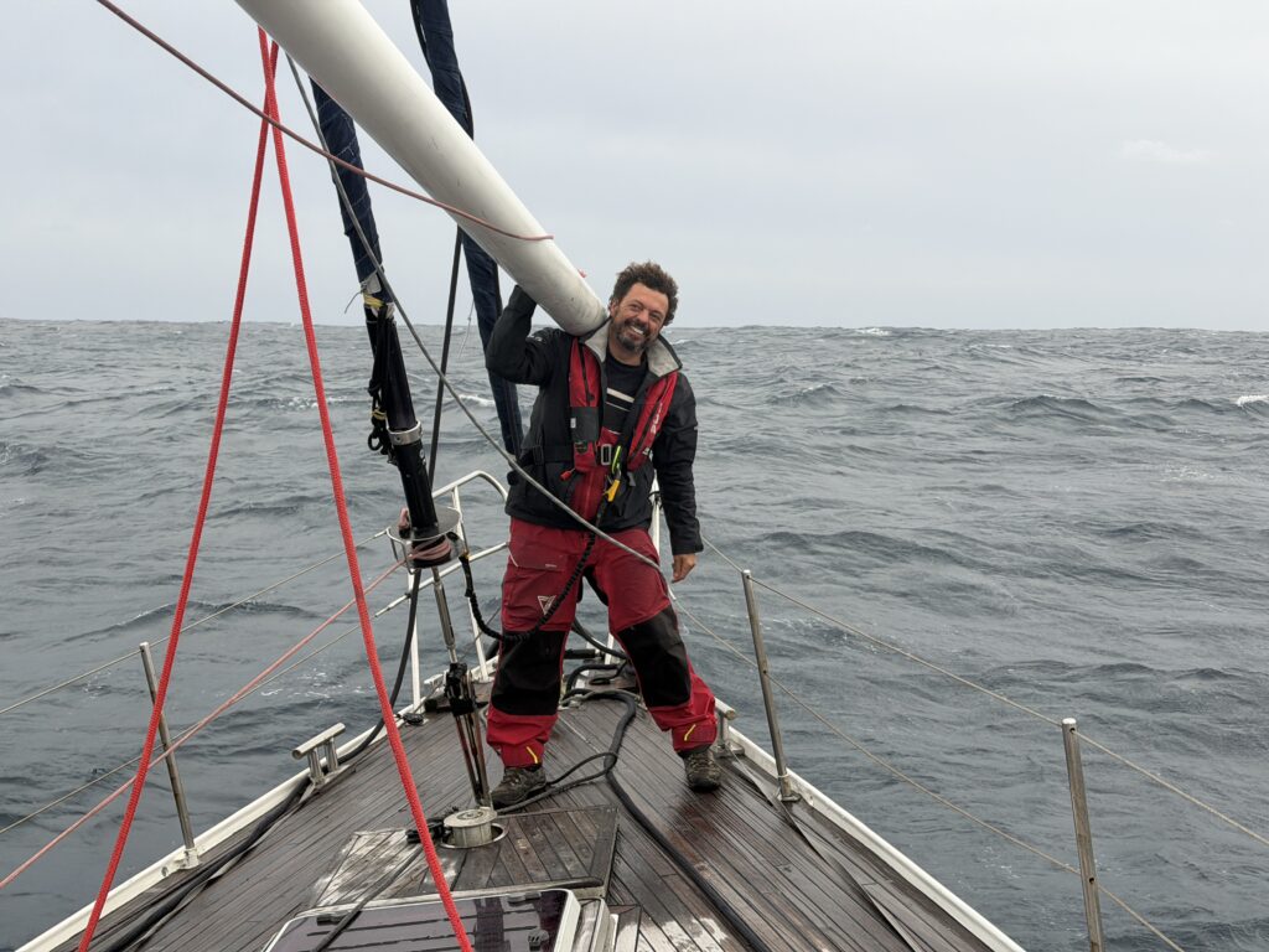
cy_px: 476
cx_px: 634
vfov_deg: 30.3
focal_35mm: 48
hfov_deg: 39.7
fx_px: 1760
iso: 64
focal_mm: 6.76
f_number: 1.78
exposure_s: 1/434
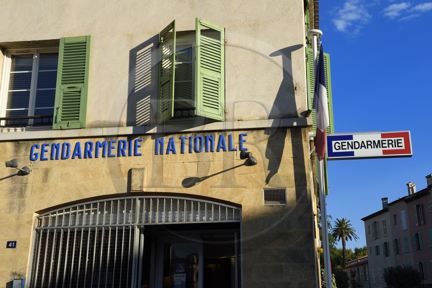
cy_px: 144
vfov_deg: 30.5
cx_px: 216
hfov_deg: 44.5
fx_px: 528
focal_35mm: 44
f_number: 18
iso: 400
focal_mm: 44
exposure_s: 1/200
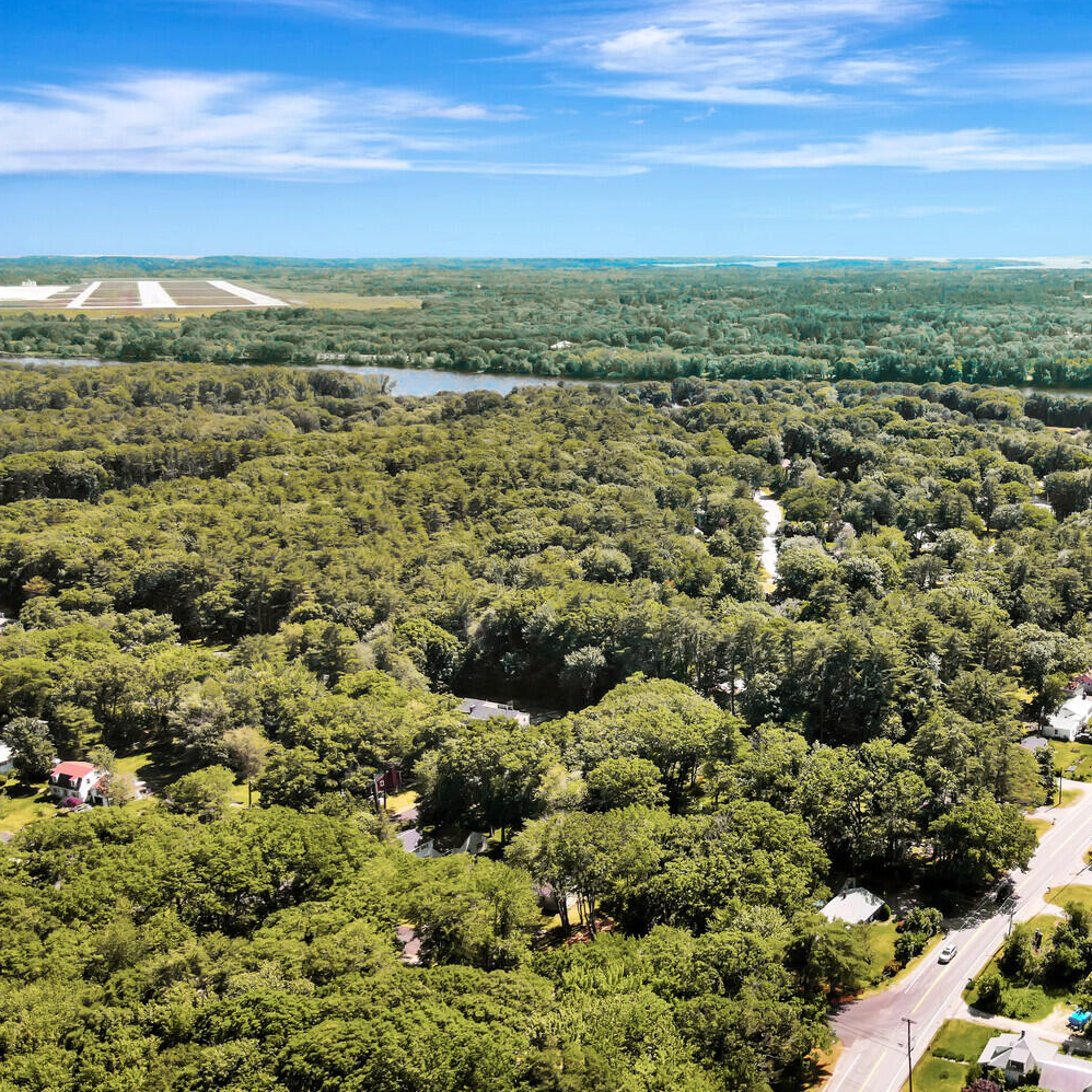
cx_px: 862
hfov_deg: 46.1
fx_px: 1213
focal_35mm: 34
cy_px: 635
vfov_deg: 48.3
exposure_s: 1/800
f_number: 2.8
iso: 200
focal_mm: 4.5
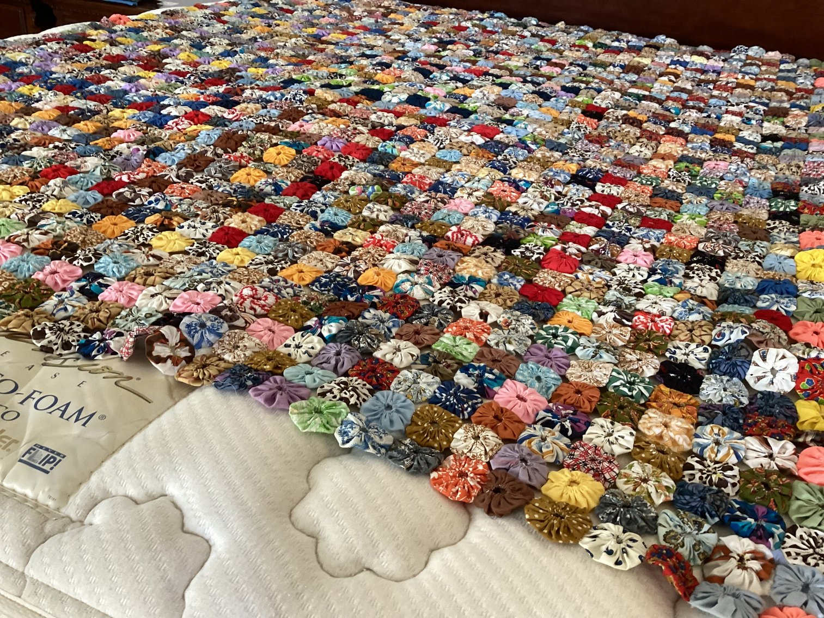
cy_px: 309
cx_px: 412
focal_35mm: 31
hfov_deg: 58.3
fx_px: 738
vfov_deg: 45.4
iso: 250
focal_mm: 3.3
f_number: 2.4
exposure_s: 1/60
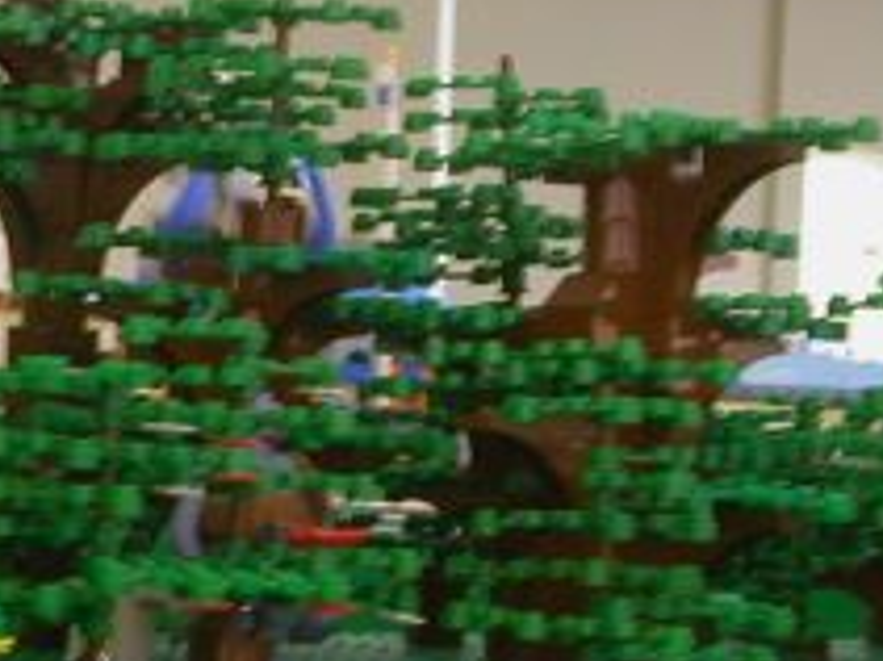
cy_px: 360
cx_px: 38
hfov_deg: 11.9
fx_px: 4206
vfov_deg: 9.0
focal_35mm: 165
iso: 128
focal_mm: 8.9
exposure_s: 1/4
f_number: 3.4
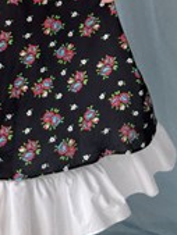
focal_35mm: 151
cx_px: 56
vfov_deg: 12.5
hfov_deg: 9.8
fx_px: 1028
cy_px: -102
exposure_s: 1/275
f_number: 1.78
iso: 64
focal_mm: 6.76
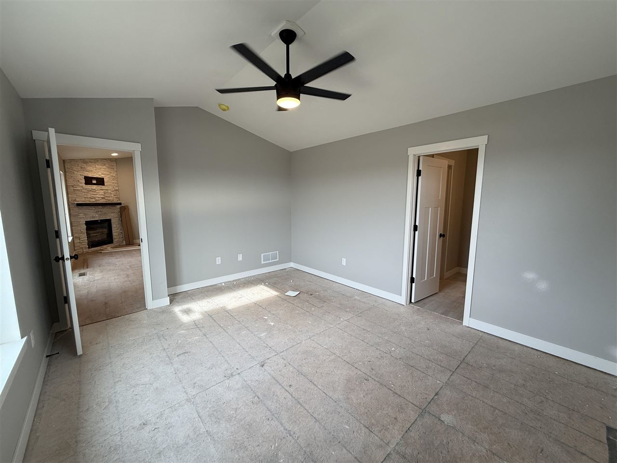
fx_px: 250
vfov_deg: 85.7
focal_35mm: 14
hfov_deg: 102.1
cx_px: 308
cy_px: 232
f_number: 2.2
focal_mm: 2.22
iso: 80
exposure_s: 1/120
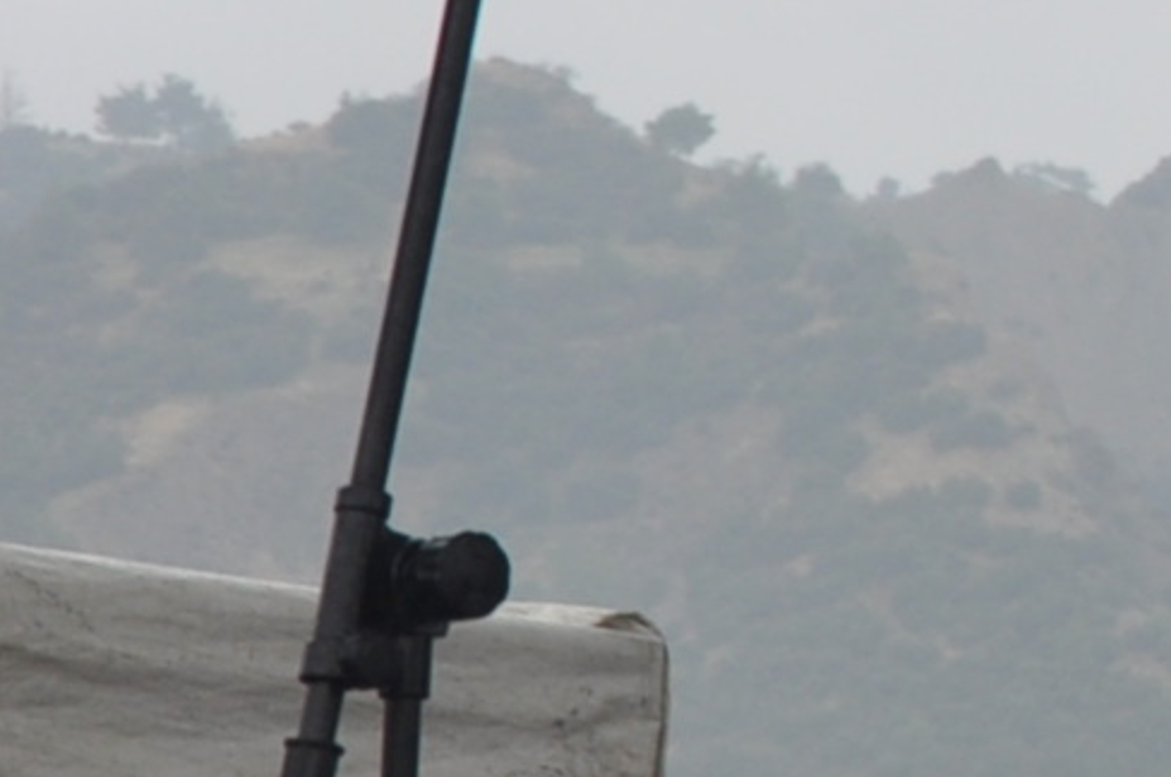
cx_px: 3681
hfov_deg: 5.7
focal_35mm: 336
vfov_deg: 4.1
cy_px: 175
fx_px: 10915
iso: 200
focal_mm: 34
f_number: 7.1
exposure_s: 1/200
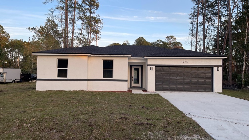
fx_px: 192
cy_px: 63
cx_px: 123
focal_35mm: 29
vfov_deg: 40.2
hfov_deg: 66.1
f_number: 1.6
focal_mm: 5.1
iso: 32
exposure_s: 1/545
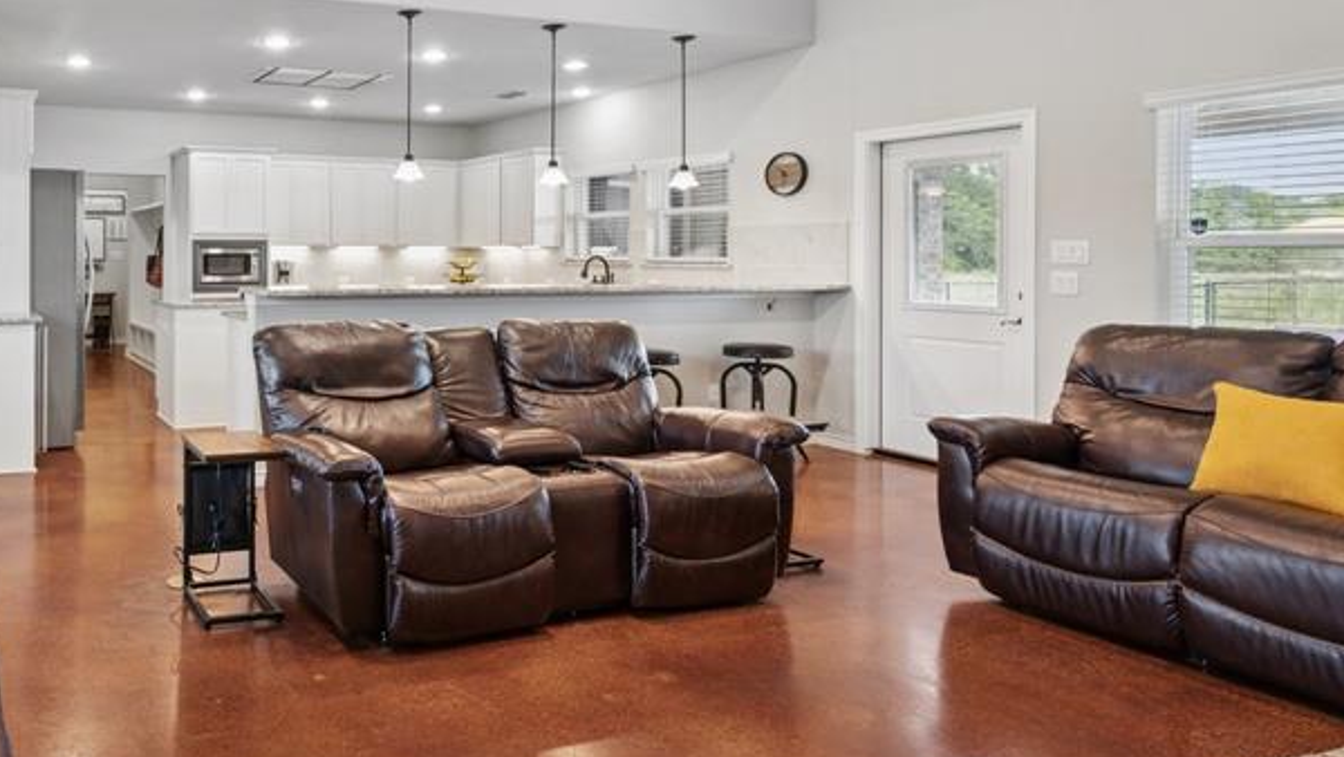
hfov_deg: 66.0
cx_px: 235
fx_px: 891
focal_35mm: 25
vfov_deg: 45.4
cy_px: 258
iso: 200
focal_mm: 14
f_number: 8
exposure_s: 1/5
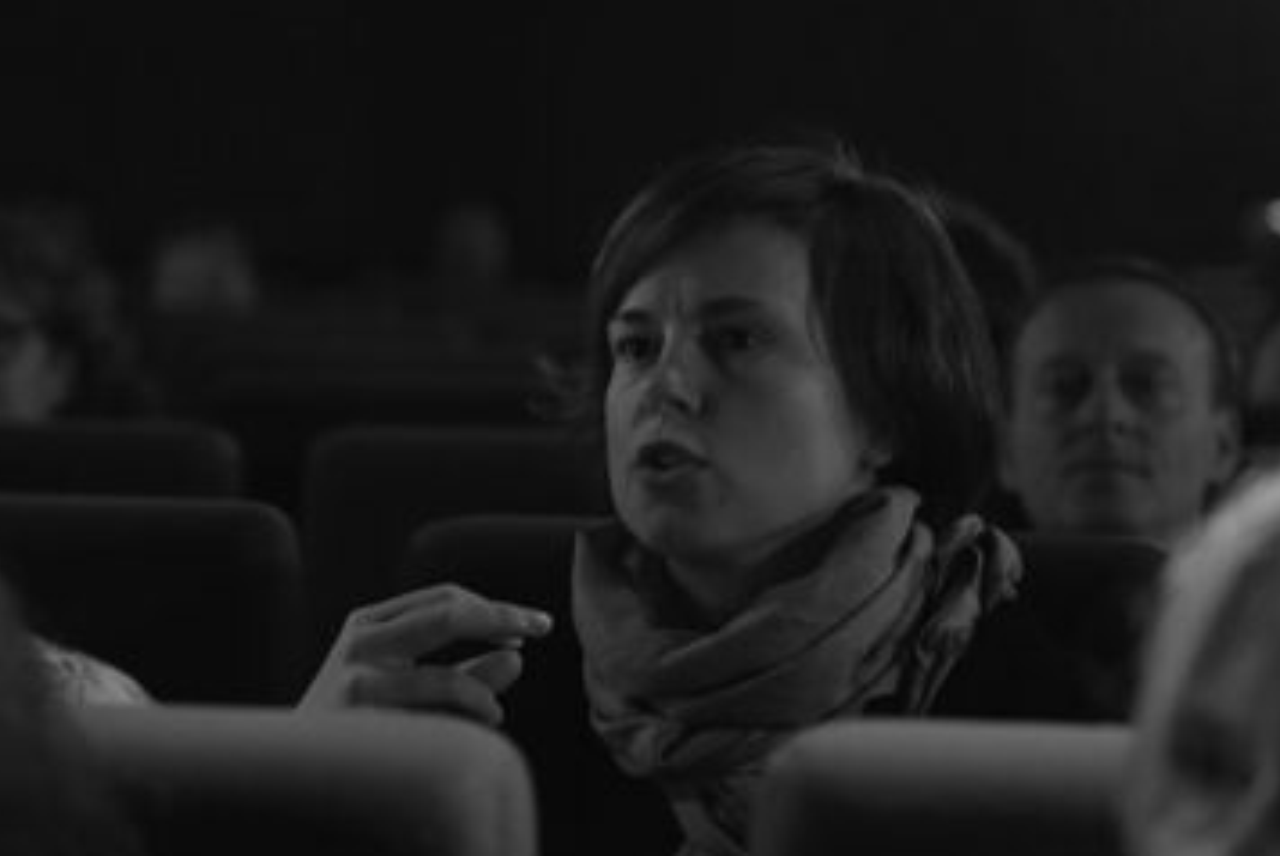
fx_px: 4199
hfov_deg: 17.3
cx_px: 590
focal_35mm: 118
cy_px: 423
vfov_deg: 11.6
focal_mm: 70
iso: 2000
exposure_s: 1/100
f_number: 2.8
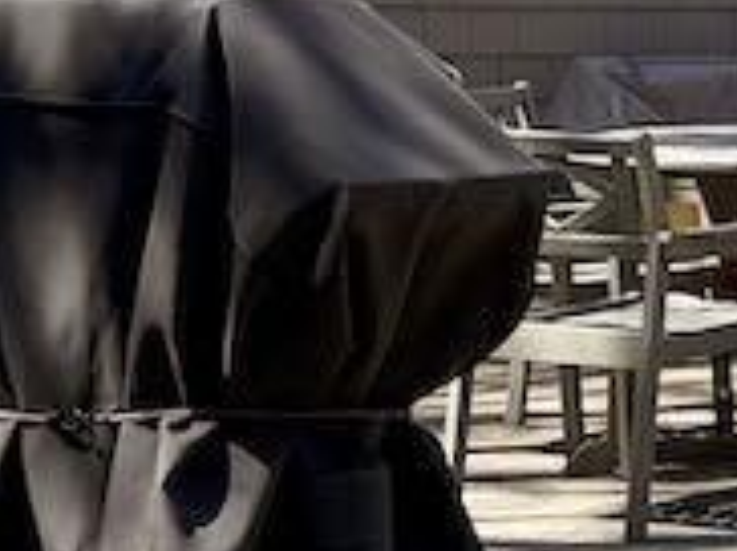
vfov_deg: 8.7
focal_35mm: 169
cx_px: 1871
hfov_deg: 10.0
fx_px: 3593
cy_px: -81
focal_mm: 6.76
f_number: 1.78
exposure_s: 1/2299
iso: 80
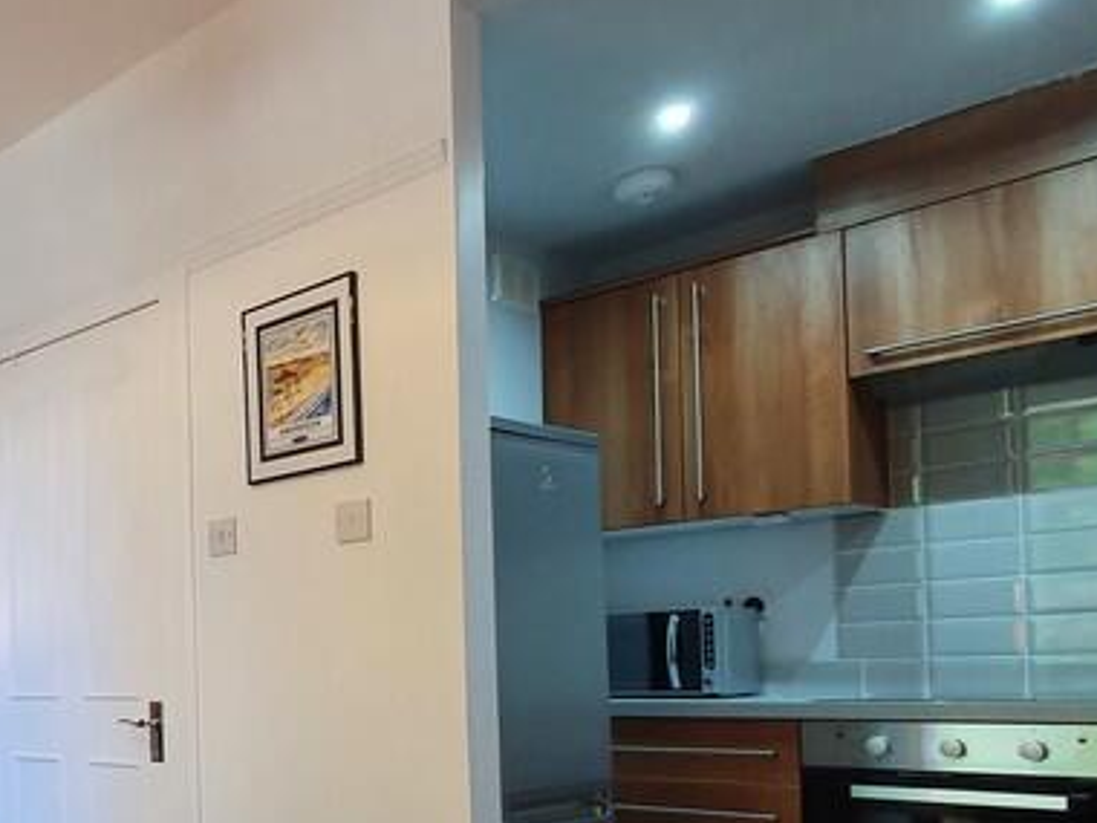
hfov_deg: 44.0
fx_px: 1109
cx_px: -26
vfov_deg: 39.0
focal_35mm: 35
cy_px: 670
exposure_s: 1/50
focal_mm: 1.8
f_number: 2.2
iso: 125
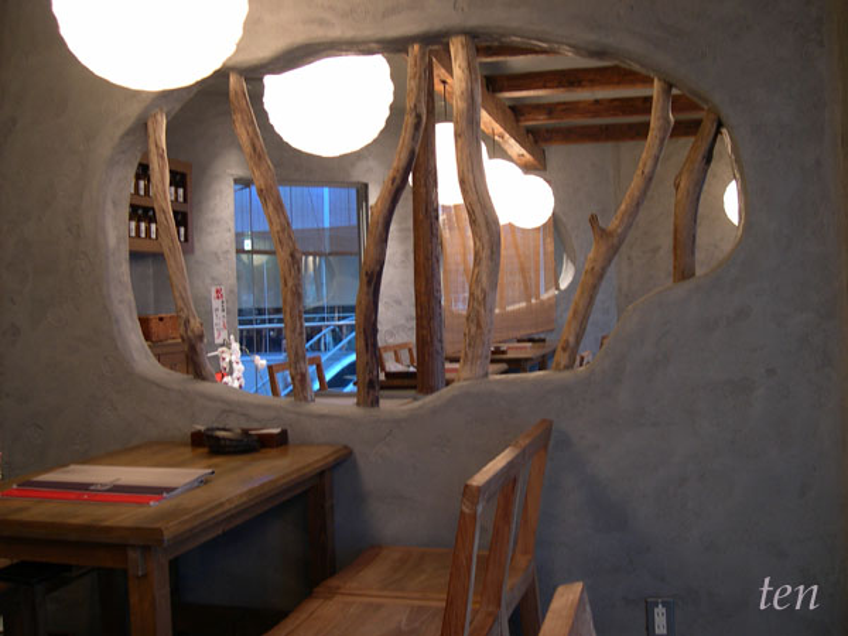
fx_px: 931
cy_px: 318
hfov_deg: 49.0
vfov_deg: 37.7
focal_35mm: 38
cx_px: 424
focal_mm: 8
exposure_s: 1/4.5
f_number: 2.8
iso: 100
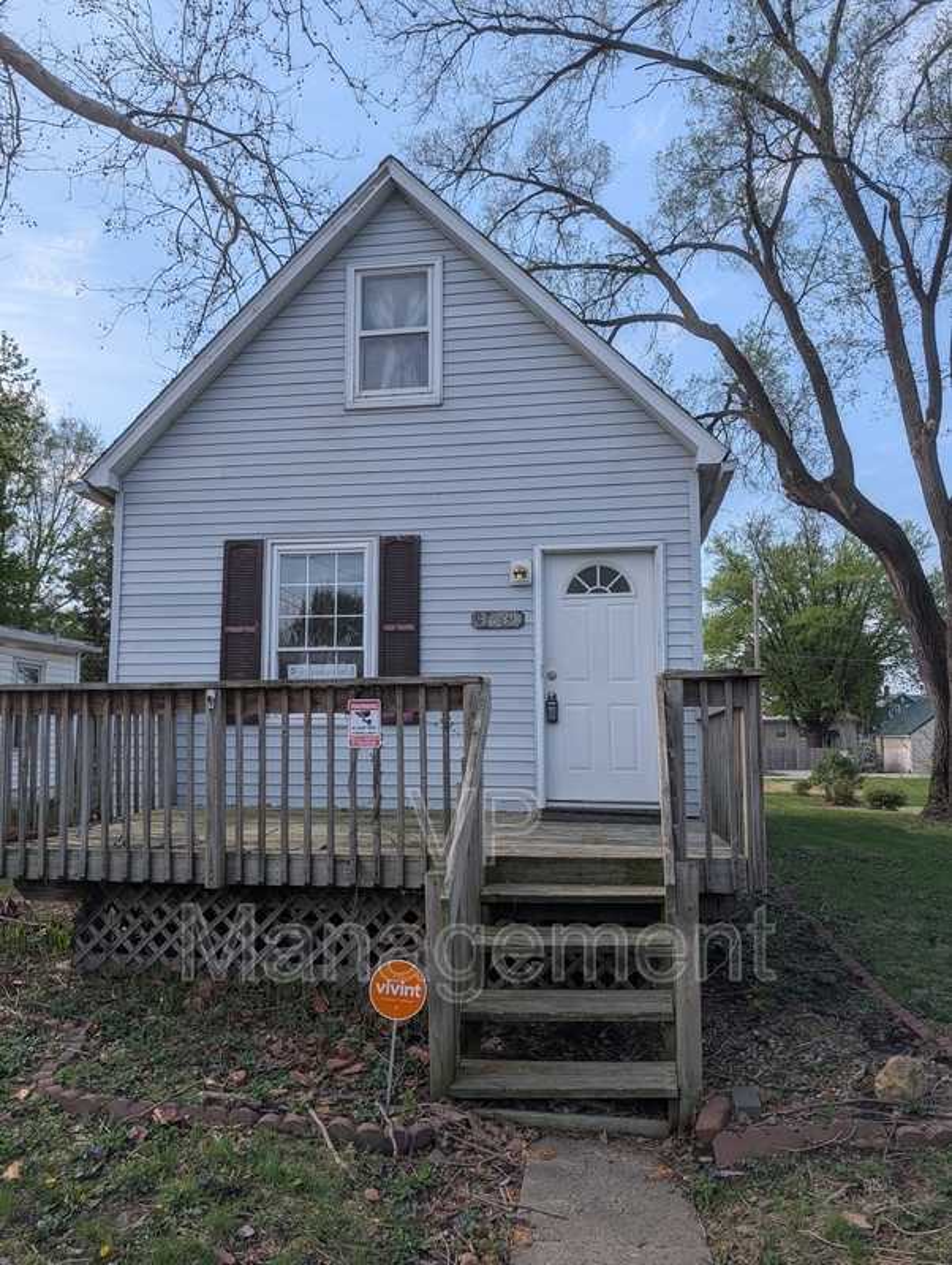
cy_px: 632
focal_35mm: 24
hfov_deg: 56.9
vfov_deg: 71.5
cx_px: 476
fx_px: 878
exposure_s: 1/822
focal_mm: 6.9
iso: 22
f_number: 1.68
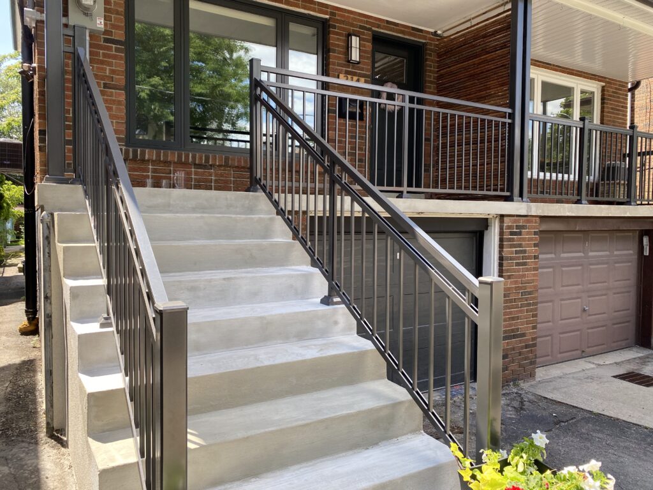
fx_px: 490
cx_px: 326
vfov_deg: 53.1
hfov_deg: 67.3
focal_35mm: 26
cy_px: 245
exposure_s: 1/432
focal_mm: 4.25
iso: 32
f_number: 1.8
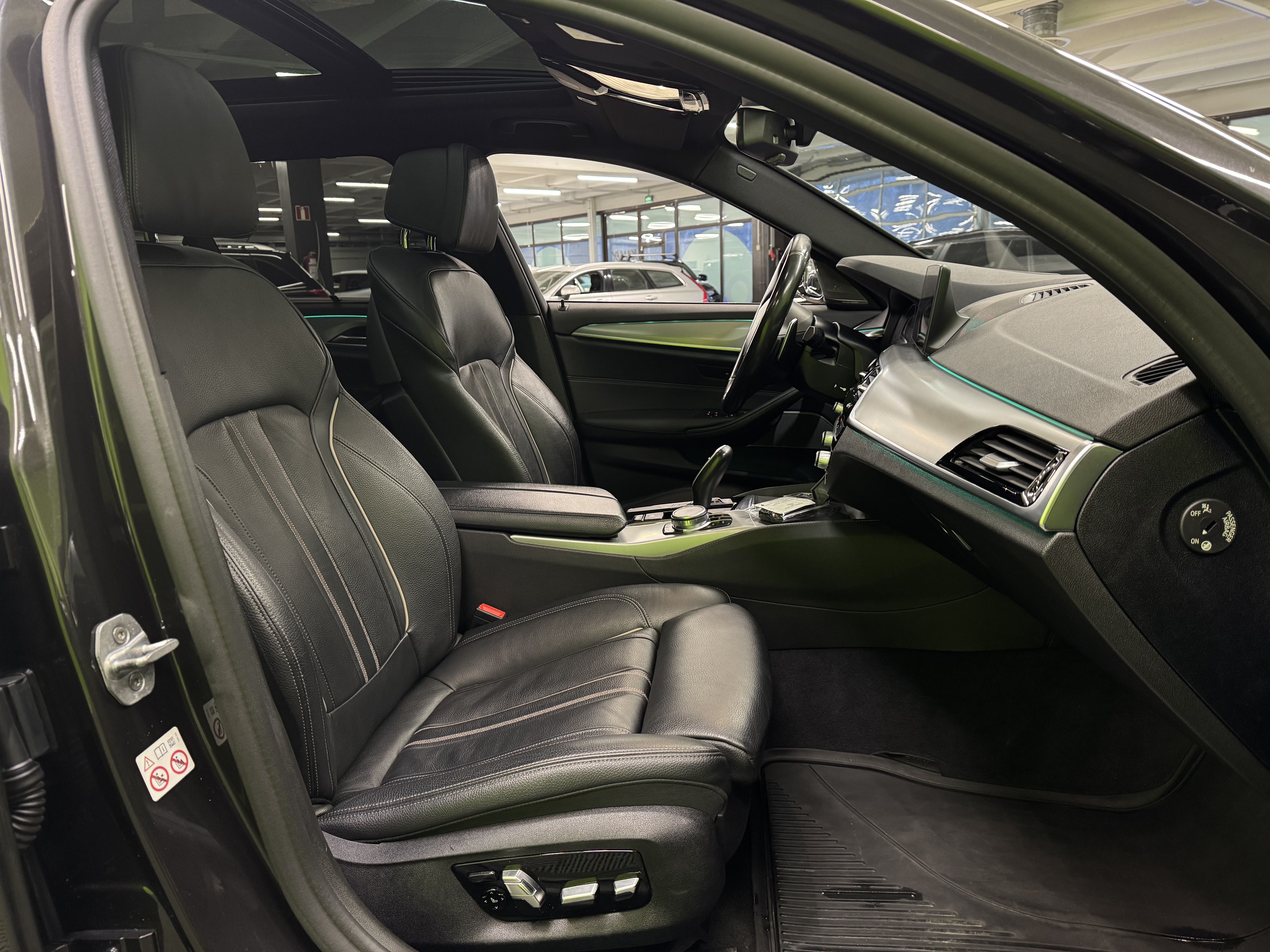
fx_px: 881
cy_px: 476
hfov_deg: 71.6
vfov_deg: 56.8
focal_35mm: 24
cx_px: 635
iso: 400
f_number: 1.78
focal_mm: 6.76
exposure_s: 1/50
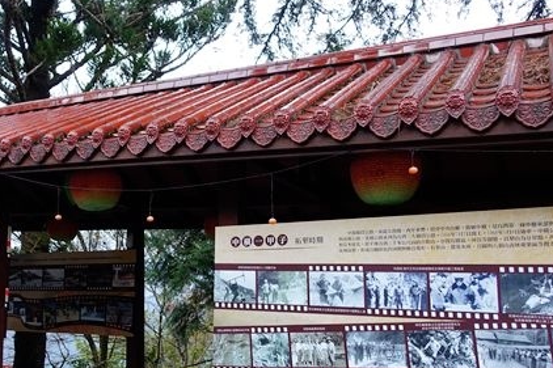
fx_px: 568
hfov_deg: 51.4
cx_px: 211
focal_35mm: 37
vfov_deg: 35.6
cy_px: 244
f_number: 2.8
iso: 125
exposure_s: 1/50
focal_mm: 8.8
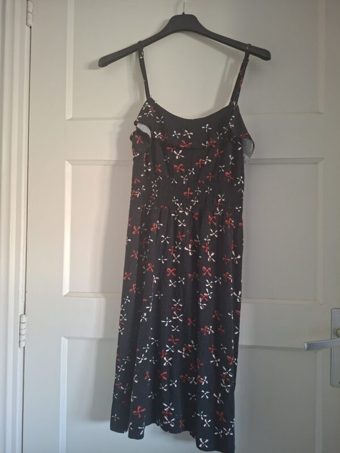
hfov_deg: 58.9
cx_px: 170
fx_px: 301
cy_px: 226
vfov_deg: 73.9
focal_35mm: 23
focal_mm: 5.54
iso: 400
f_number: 1.8
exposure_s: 1/30
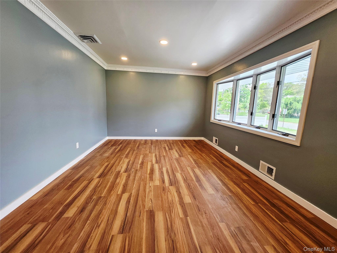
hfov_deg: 106.2
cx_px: 168
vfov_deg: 89.9
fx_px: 127
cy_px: 126
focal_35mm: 13
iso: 64
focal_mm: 1.7
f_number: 2.2
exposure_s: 1/60.2
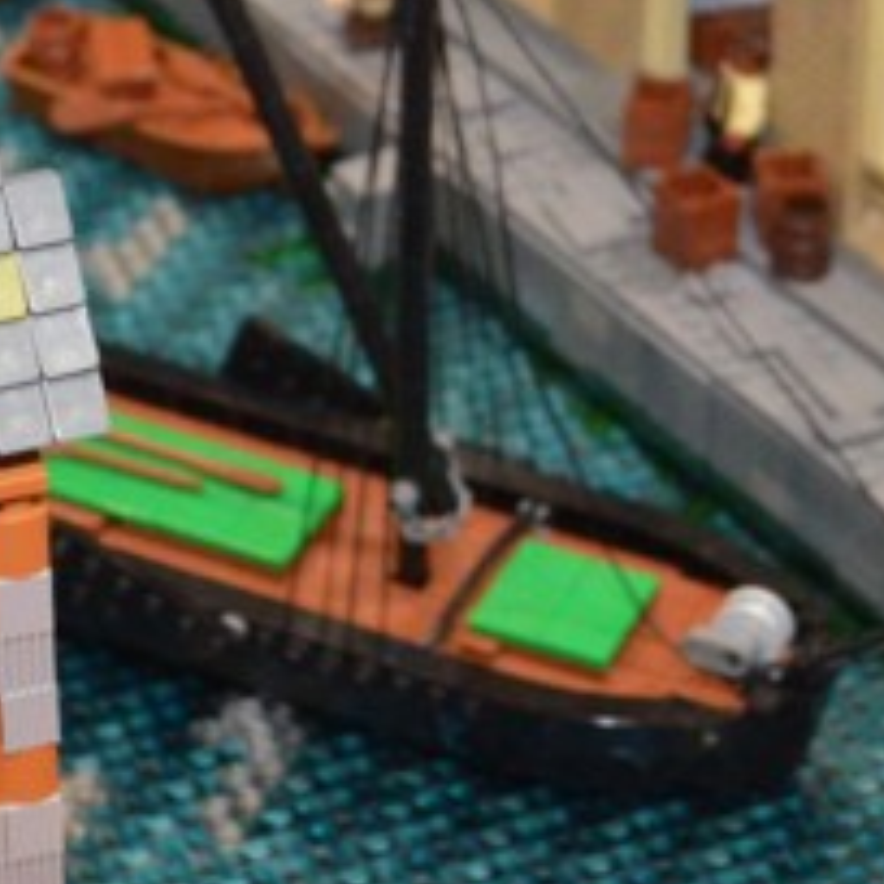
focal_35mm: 125
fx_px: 3612
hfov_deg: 14.0
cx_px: 429
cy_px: -256
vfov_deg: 13.5
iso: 2500
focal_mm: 20
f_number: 4
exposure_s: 1/60
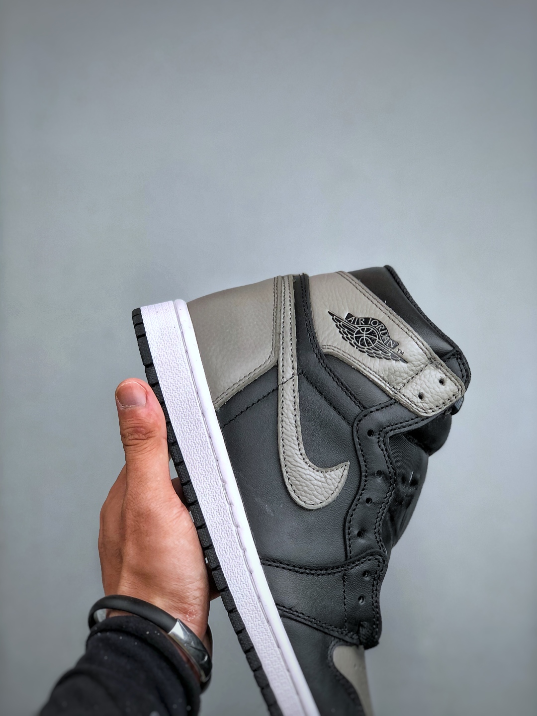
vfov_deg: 33.8
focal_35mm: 57
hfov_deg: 25.7
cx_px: 268
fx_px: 1179
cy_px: 358
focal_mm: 6.6
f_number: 2.8
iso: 20
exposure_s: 1/50
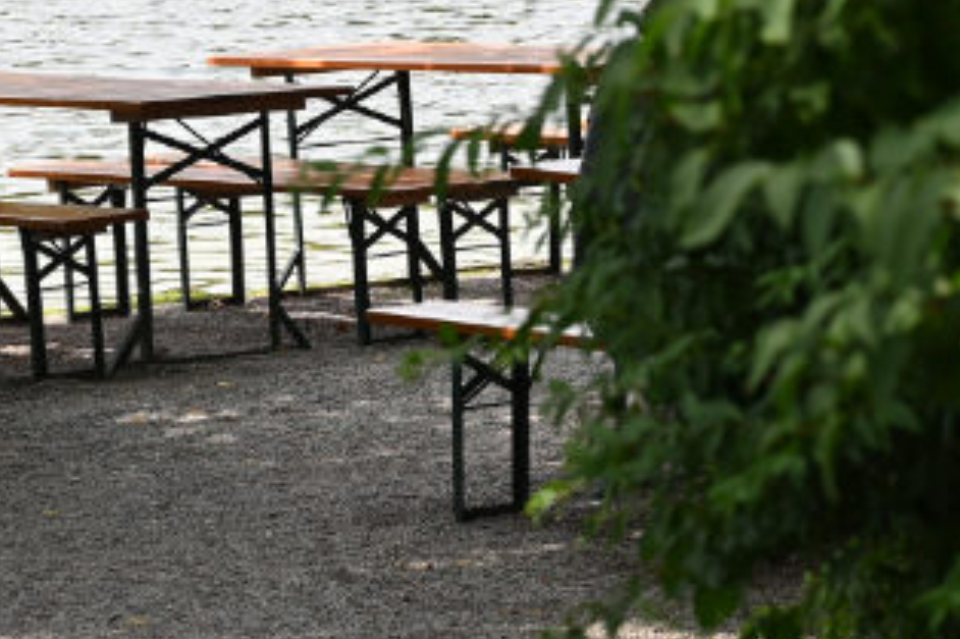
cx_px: 116
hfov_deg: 9.5
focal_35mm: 215
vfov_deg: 6.3
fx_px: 5730
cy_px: -283
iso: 125
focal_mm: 66
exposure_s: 1/250
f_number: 5.6
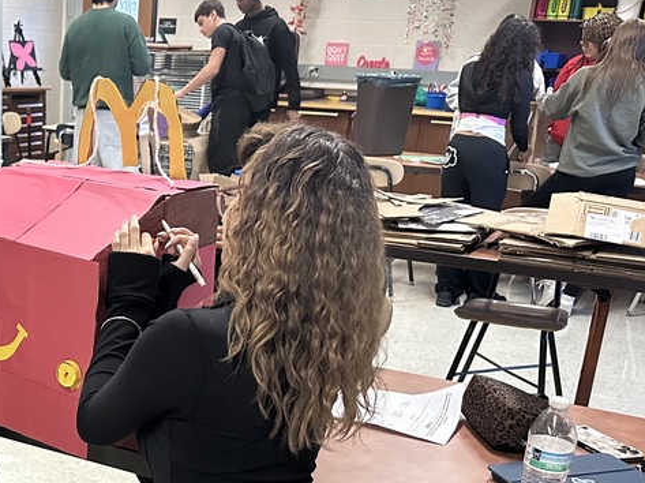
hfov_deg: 35.0
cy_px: 385
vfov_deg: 27.5
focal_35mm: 52
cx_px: 79
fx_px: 968
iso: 640
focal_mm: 6.86
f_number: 1.78
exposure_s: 1/60
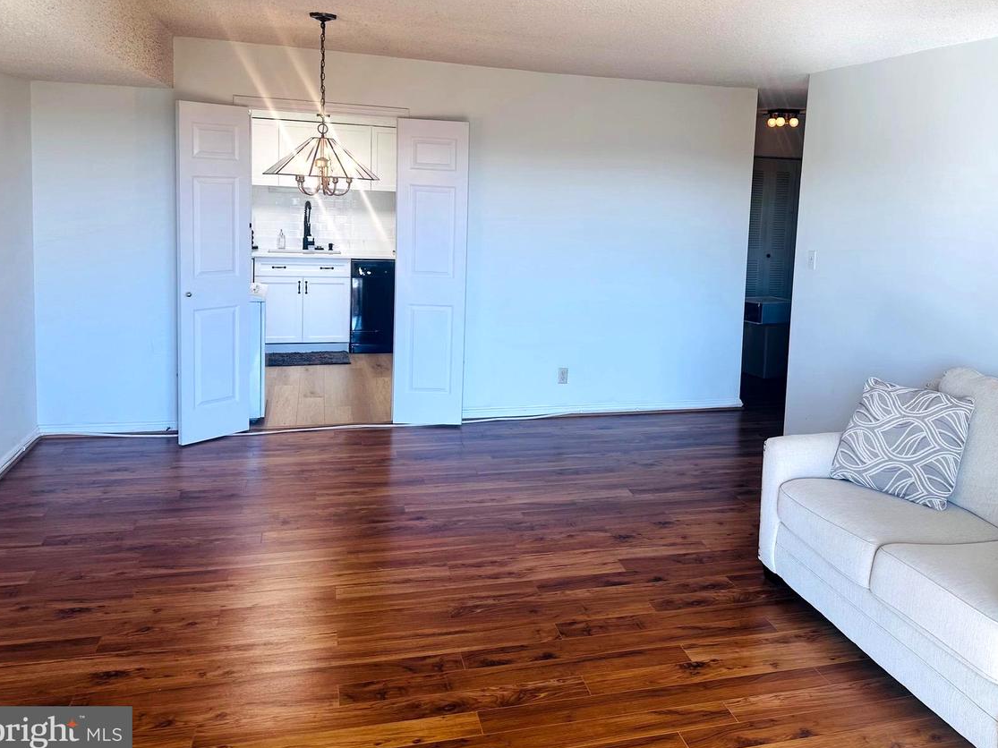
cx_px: 619
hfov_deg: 57.7
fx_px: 894
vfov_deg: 45.0
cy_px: 275
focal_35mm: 31
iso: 64
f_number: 1.78
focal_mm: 6.86
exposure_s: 1/150
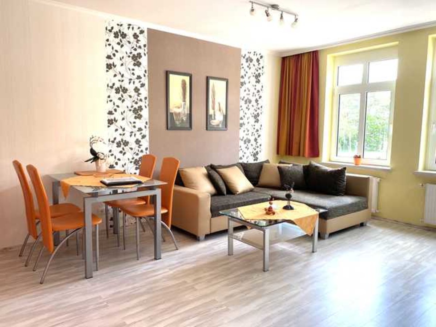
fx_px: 327
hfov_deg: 67.3
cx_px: 218
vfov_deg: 53.1
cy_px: 164
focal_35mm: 26
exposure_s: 1/114
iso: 125
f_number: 1.8
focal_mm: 4.25
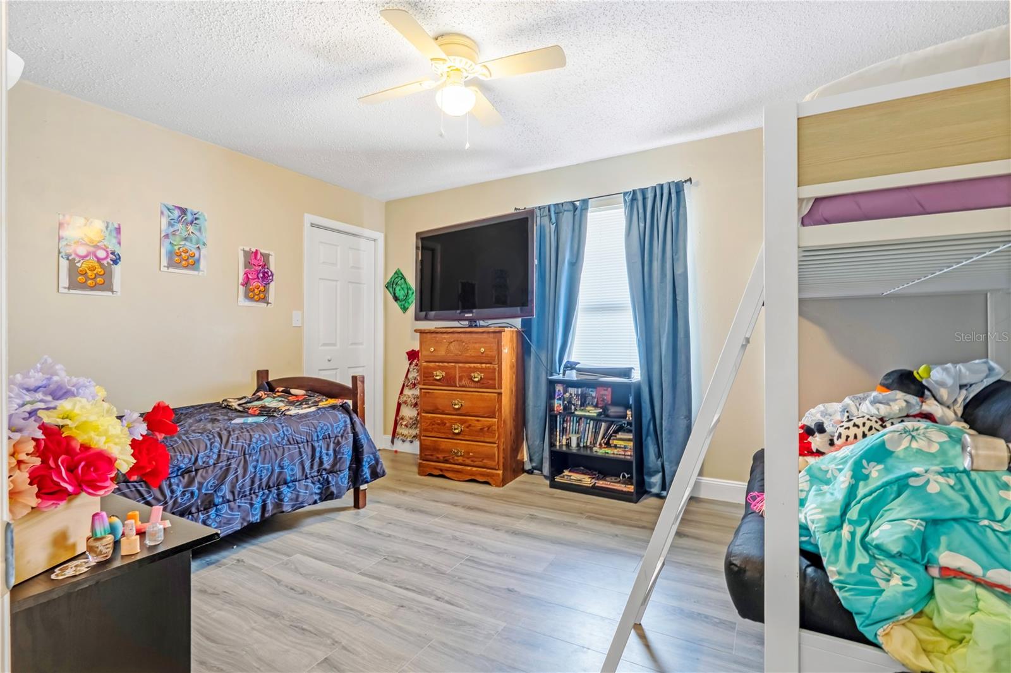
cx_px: 506
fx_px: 463
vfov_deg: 72.0
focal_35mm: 16
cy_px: 336
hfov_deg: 95.0
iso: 250
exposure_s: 1/20
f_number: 9
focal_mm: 11
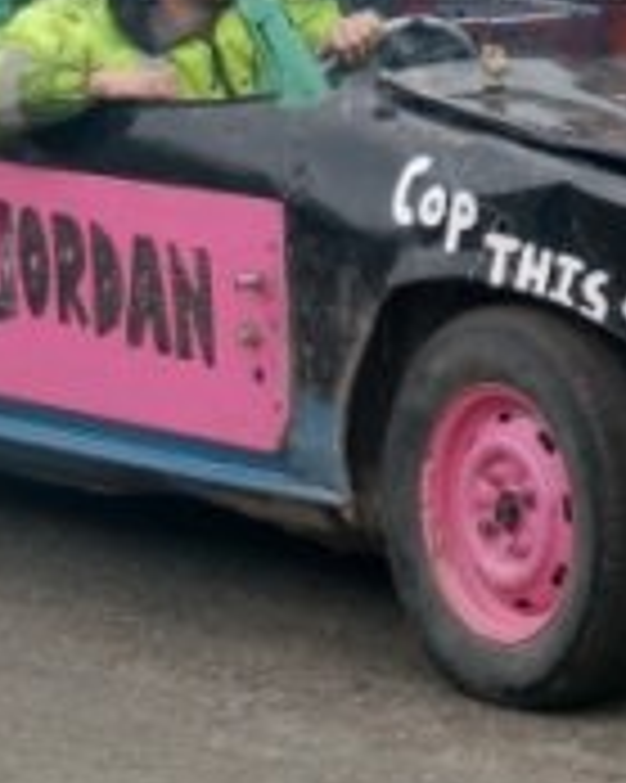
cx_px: 752
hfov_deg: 7.4
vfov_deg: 9.3
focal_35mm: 207
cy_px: -32
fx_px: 4798
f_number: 4.8
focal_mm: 40
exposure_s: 1/500
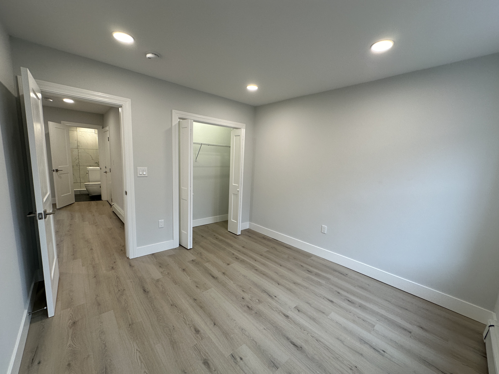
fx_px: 202
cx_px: 250
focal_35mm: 14
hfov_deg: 102.1
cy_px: 187
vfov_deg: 85.7
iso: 100
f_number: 2.2
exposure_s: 1/120
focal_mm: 2.22
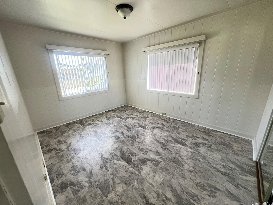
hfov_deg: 106.2
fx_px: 103
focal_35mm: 13
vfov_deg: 89.9
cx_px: 136
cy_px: 102
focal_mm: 1.57
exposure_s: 1/99
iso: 160
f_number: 1.8
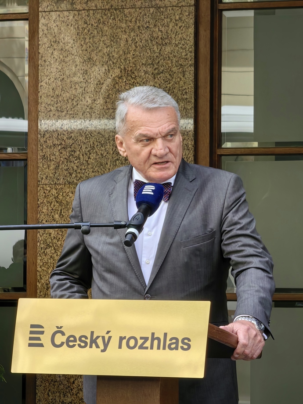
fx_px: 2883
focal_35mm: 247
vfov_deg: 8.0
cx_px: 152
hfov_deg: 6.0
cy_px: 202
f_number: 3.5
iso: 64
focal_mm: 16.85
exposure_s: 1/98.5
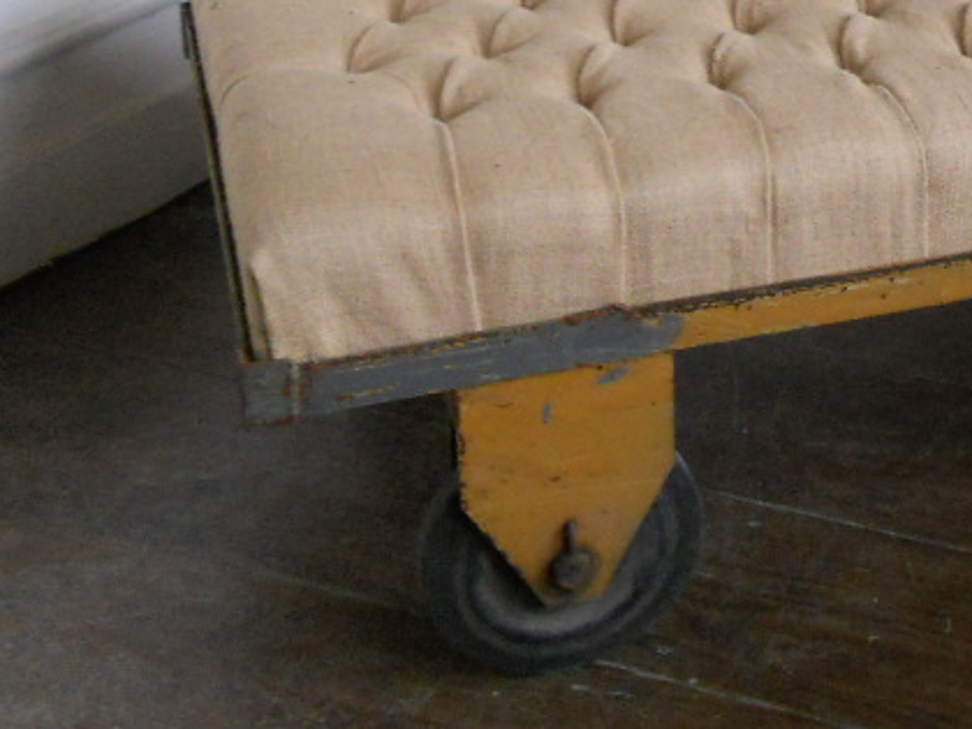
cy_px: -60
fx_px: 2190
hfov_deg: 23.0
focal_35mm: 78
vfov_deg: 18.2
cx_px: 1155
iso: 400
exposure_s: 1/30
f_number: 3.5
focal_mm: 5.8
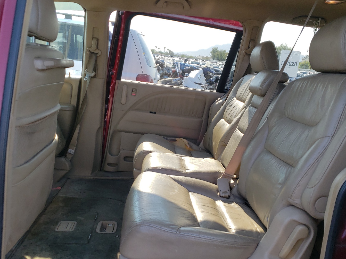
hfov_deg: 58.3
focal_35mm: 31
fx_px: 310
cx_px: 180
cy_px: 143
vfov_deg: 45.4
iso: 50
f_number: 1.5
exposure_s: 1/400
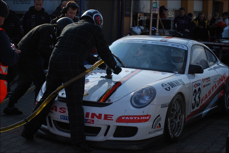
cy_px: 76
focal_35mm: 82
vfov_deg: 16.6
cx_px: 114
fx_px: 526
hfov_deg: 24.6
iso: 140
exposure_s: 1/1000
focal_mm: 55
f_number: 4
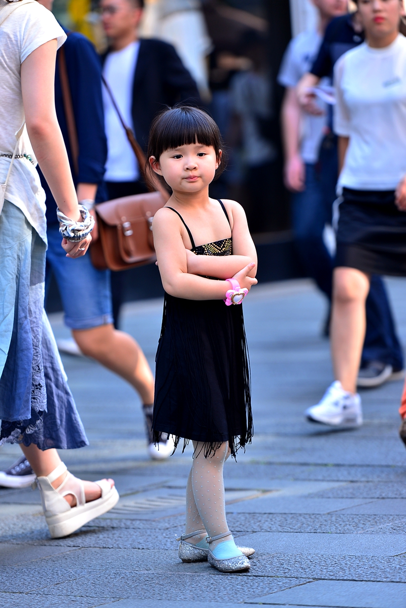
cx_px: 203
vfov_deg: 12.1
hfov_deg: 8.1
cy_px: 304
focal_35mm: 170
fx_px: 2872
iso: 250
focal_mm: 170
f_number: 3.2
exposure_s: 1/400
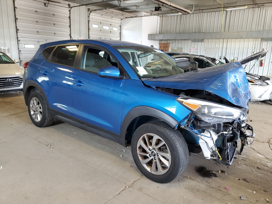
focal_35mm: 26
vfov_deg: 53.1
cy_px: 102
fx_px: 204
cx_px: 136
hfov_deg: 67.3
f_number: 1.5
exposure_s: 1/60.2
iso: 132
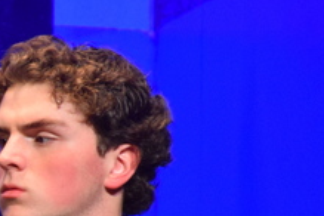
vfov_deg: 1.7
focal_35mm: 787
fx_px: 7082
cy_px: 326
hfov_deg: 2.6
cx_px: -262
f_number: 5.6
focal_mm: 112
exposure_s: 1/60
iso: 1000
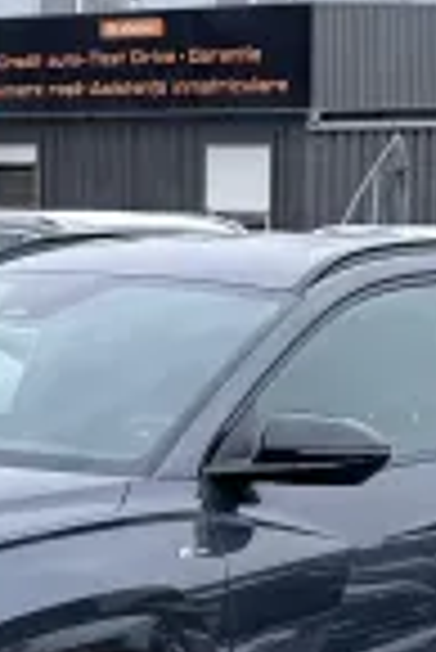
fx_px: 1124
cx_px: 94
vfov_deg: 30.9
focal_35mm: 62
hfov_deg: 21.7
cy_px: 589
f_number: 1.78
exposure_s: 1/1901
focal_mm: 6.76
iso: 80
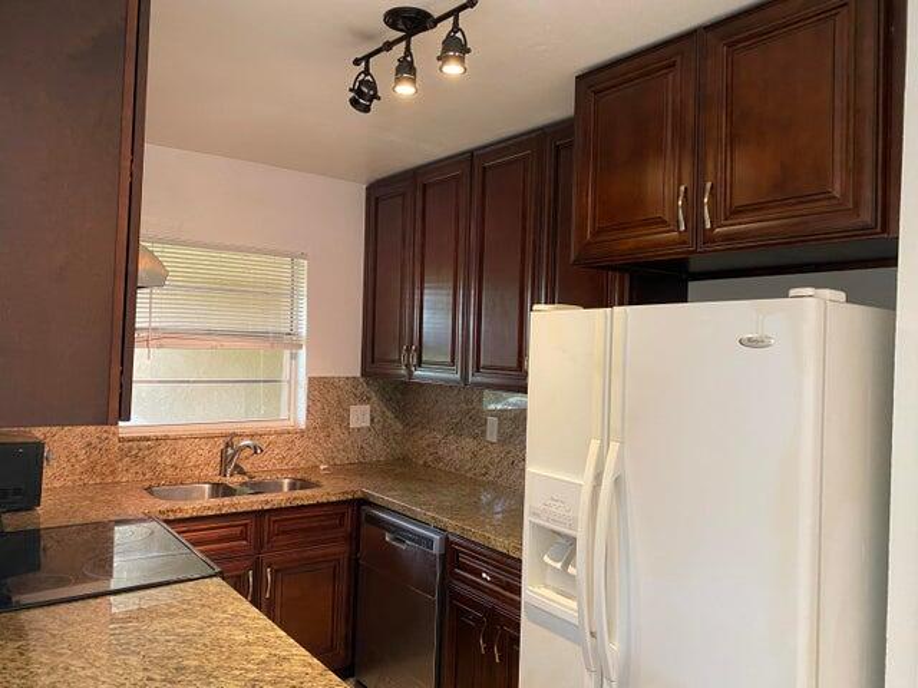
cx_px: 459
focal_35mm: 26
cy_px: 344
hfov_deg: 67.3
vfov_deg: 53.1
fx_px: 690
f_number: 1.8
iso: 250
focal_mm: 4.25
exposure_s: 1/60
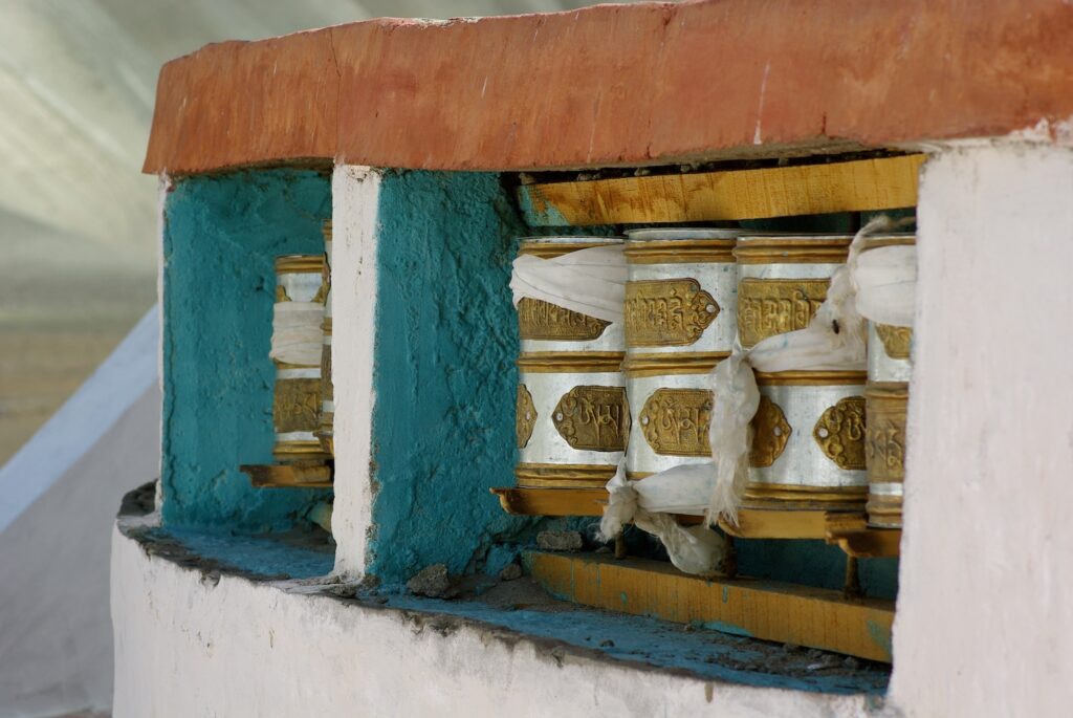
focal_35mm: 199
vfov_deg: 6.9
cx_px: 536
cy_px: 359
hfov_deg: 10.3
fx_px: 5937
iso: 100
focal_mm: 133
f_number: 9.5
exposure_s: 1/125
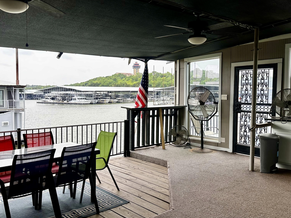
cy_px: 109
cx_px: 147
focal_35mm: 32
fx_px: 269
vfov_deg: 44.2
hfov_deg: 56.8
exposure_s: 1/1517
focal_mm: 6.86
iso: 80
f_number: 1.78
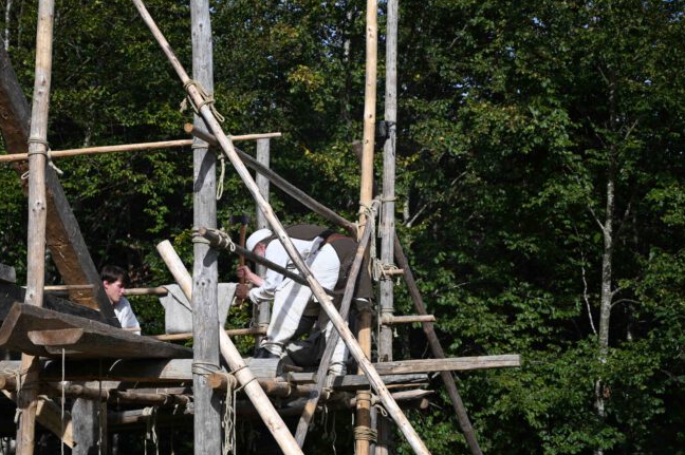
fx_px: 1578
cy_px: 262
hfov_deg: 24.5
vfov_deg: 16.4
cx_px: 284
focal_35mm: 83
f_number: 4.5
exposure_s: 1/800
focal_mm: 70
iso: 100
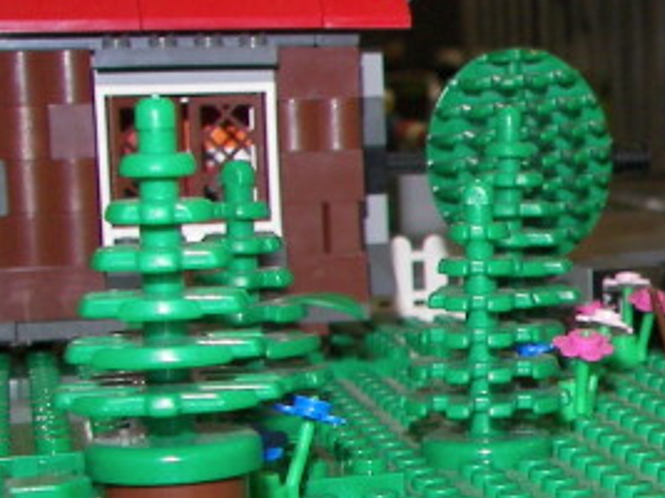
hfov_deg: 16.0
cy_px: 398
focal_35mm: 114
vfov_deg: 12.9
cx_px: 971
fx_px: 2189
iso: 100
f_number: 2.8
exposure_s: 1/30
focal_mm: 6.3
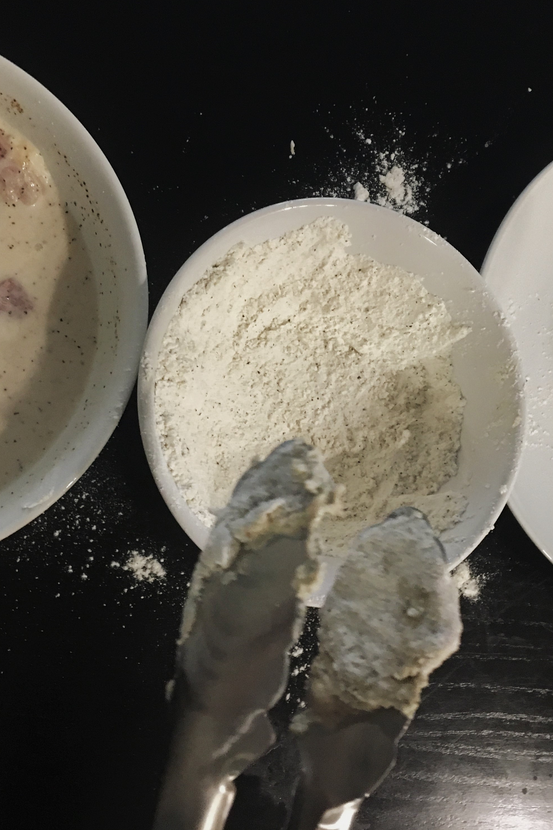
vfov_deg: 47.4
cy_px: 410
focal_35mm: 41
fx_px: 945
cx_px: 265
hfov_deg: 32.6
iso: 200
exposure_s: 1/15
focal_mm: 4.15
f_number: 2.2
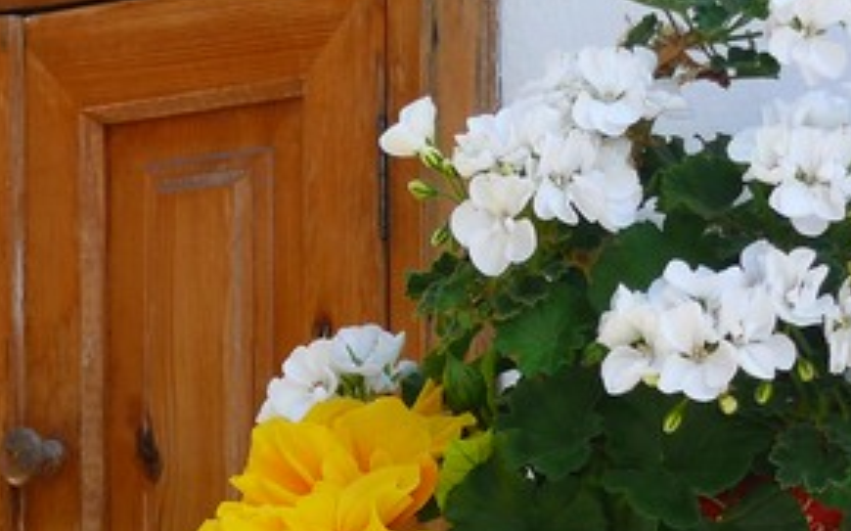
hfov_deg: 9.4
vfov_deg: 5.9
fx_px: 5147
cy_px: 596
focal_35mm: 222
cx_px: 343
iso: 100
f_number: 3.6
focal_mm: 17.1
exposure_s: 1/100
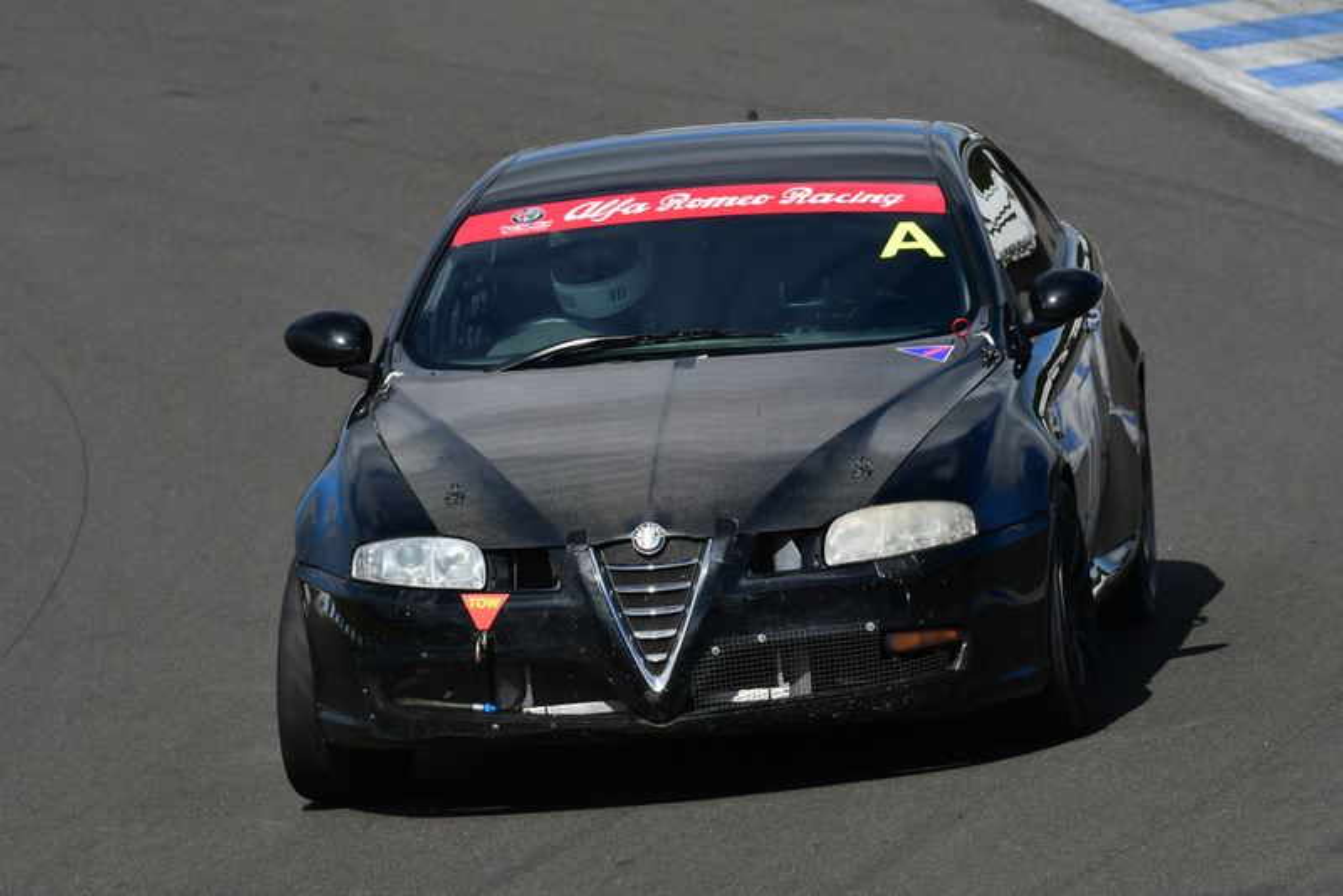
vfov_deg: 2.2
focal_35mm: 630
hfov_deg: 3.3
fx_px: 23510
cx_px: 672
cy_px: 448
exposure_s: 1/640
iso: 400
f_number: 13
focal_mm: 420
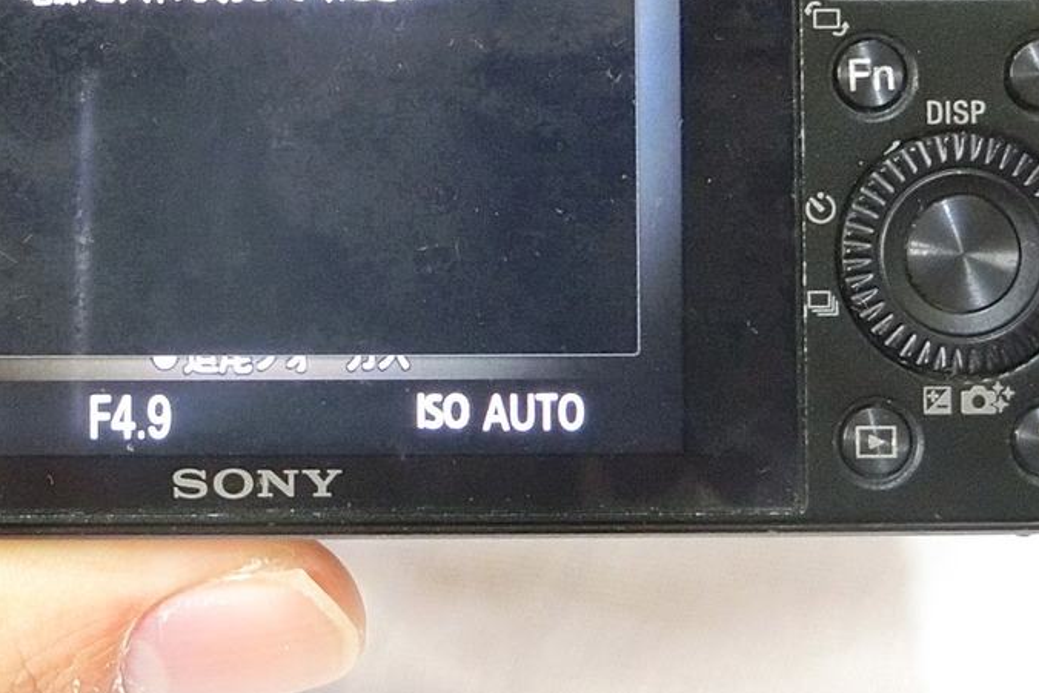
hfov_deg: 21.2
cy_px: 92
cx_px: 352
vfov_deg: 14.1
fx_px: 2771
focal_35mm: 96
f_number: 4.7
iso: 800
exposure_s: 1/8
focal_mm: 9.3
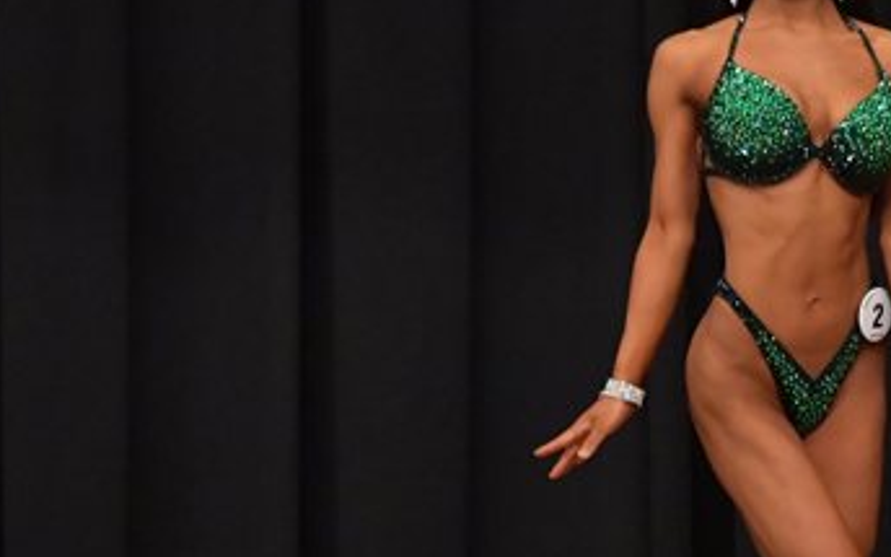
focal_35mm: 655
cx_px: 784
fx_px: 15905
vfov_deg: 2.0
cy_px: 448
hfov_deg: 3.2
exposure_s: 1/400
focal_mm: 190
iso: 6400
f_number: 5.6
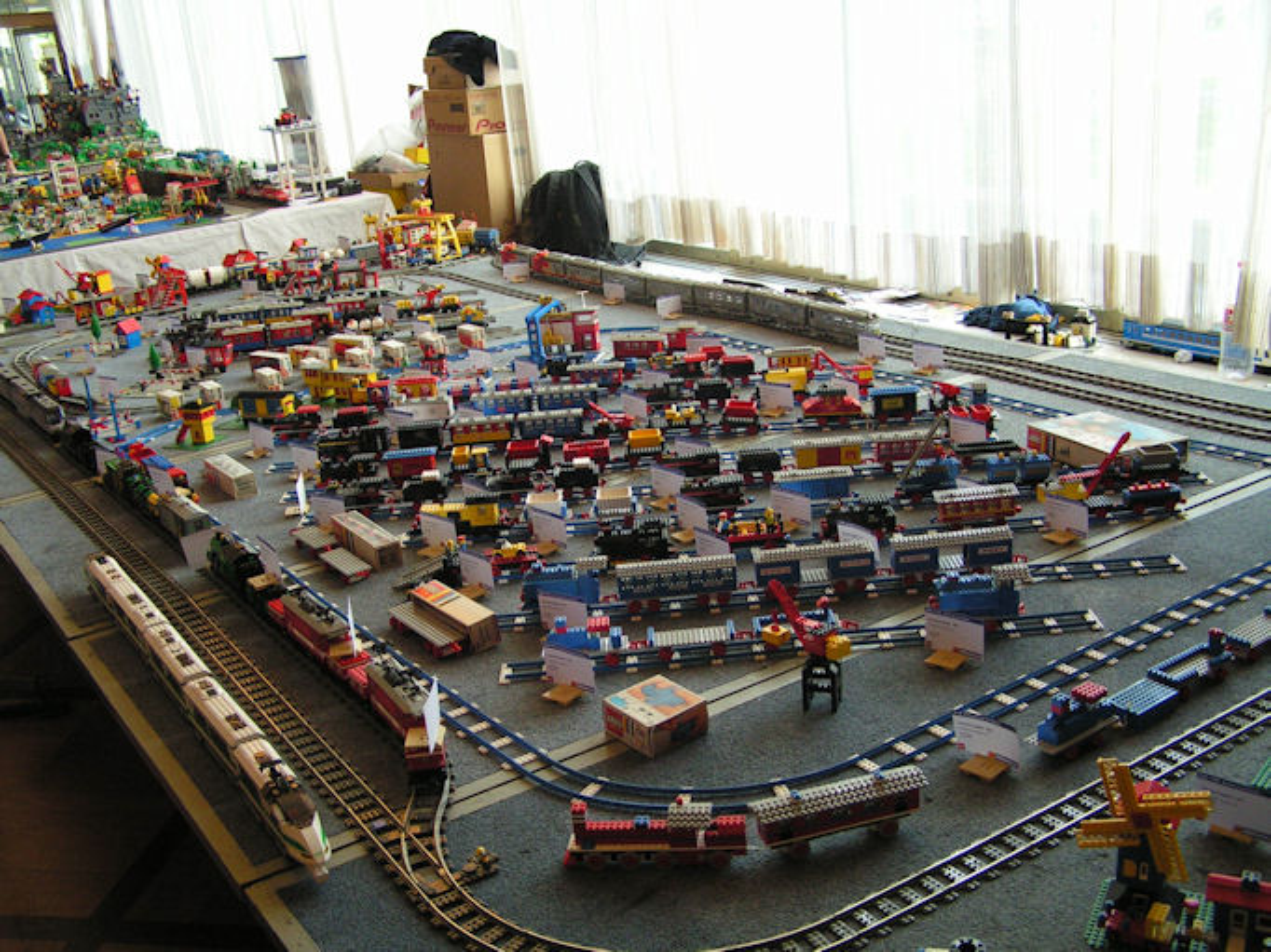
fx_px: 1395
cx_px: 636
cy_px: 476
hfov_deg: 49.0
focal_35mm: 38
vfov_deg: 37.7
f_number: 2.8
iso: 100
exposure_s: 1/50
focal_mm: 6.3
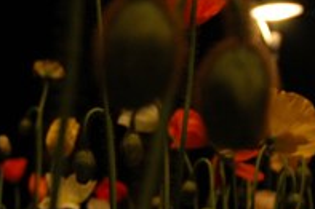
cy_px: 108
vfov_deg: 11.3
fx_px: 1063
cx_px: 98
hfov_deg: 16.8
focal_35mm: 122
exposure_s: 1.3
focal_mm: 25
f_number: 4.5
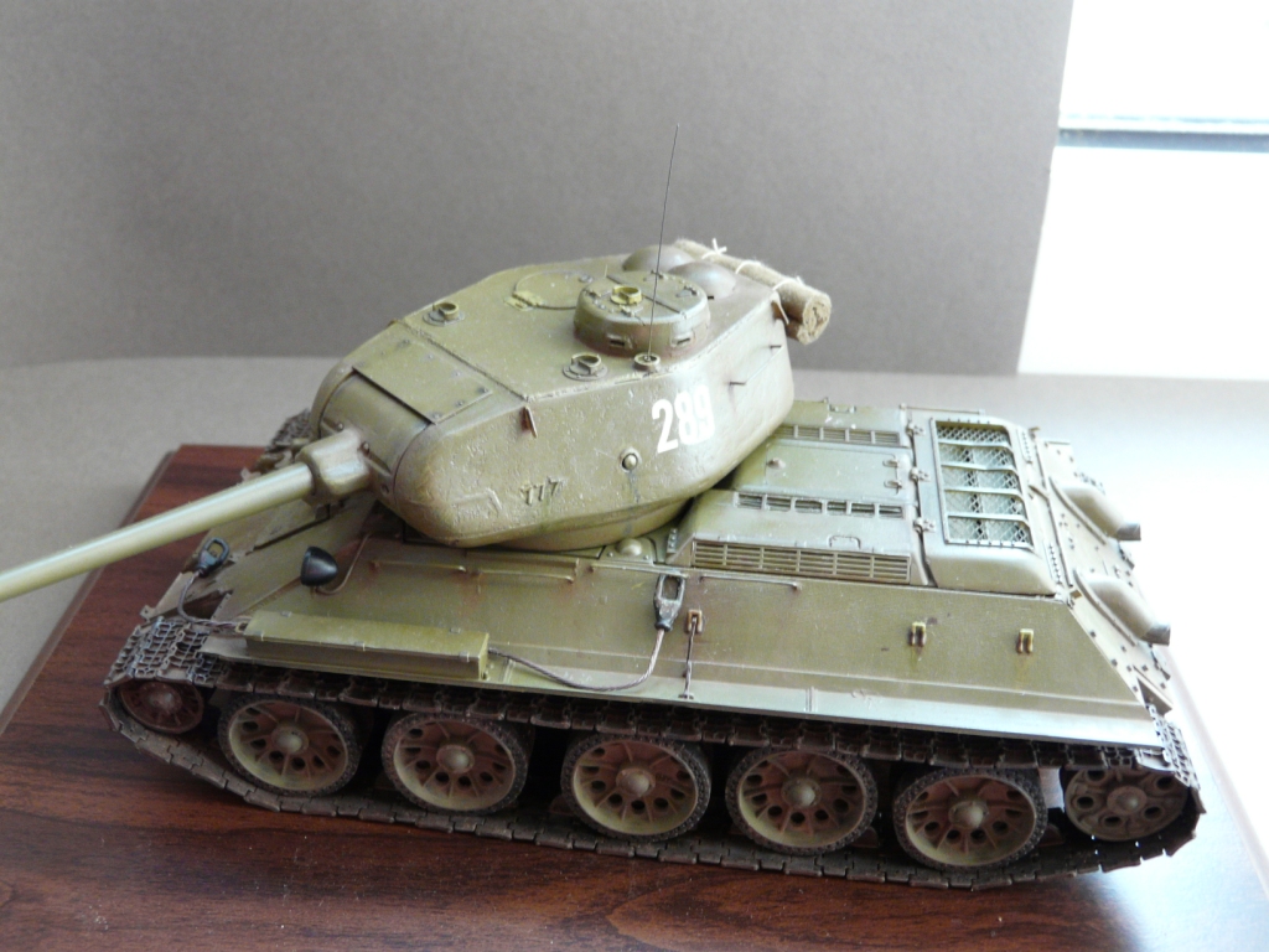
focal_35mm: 37
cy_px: 476
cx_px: 634
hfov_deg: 50.1
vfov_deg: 38.7
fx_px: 1356
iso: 200
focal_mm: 6
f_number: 2.8
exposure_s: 1/15
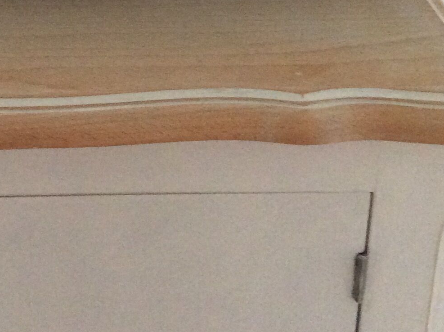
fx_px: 1076
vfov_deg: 16.7
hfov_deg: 22.9
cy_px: -85
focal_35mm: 84
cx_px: 69
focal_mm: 3.3
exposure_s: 1/20
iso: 320
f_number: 2.4
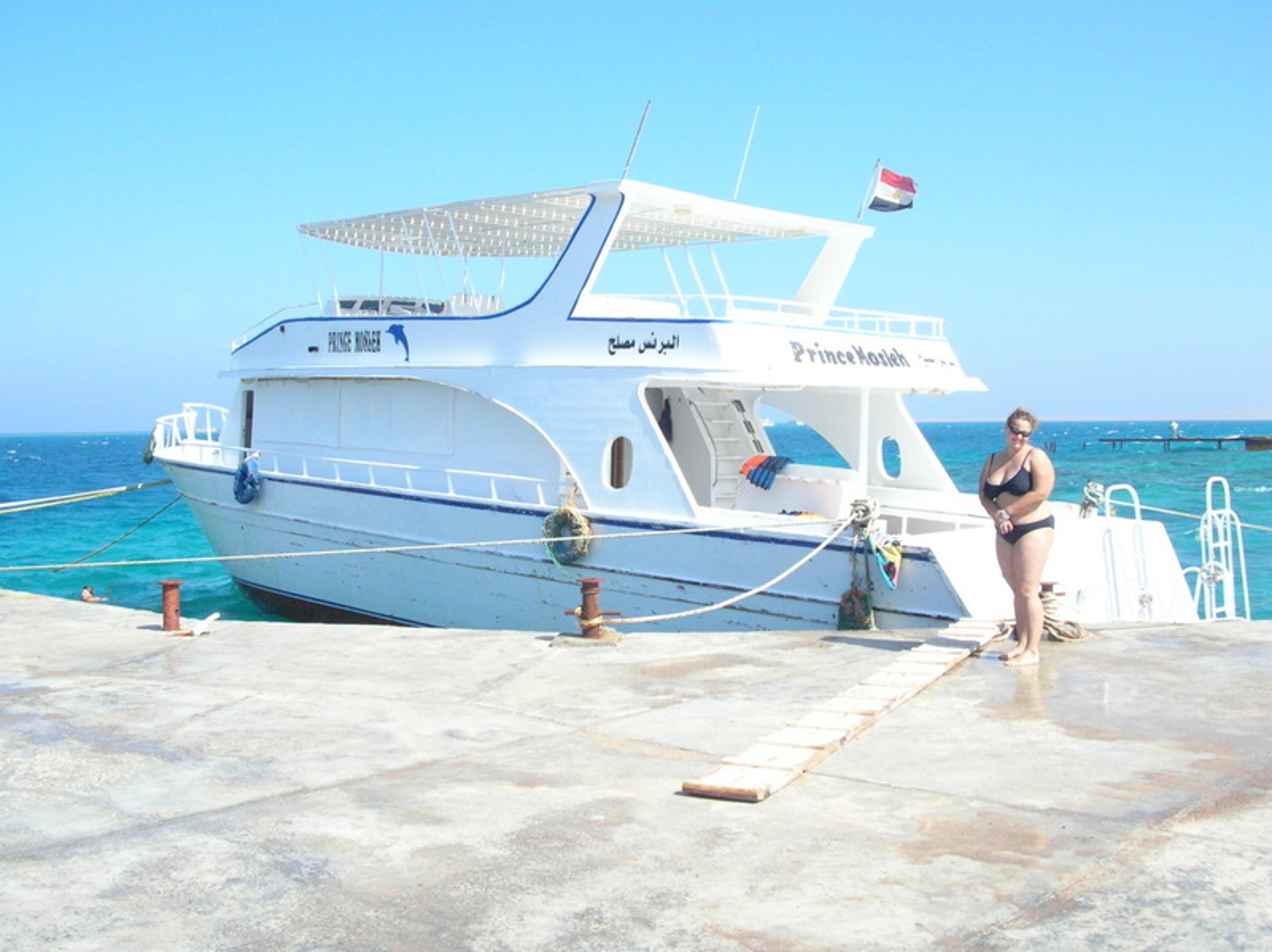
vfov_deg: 39.6
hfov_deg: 51.4
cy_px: 476
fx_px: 1322
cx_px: 636
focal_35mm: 36
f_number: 3.7
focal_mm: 6
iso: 200
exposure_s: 1/2000
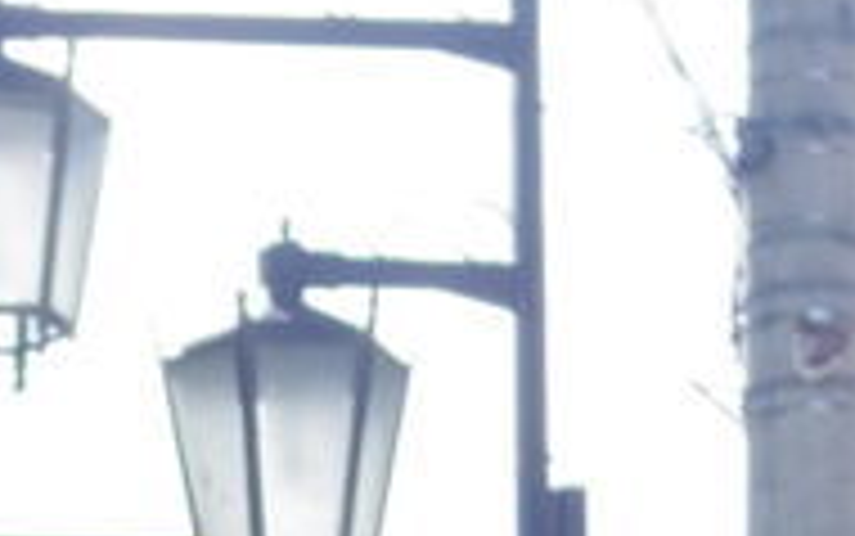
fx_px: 7321
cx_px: -400
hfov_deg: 6.6
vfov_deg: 4.1
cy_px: 1423
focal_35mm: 314
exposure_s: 1/1000
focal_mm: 8.5
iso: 250
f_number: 3.5
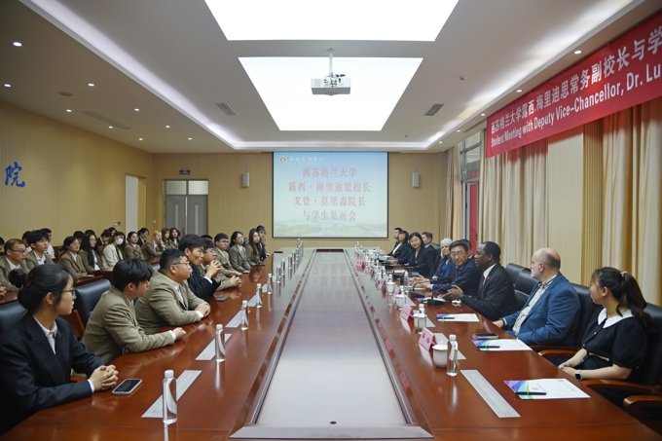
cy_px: 220
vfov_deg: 53.1
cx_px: 331
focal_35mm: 24
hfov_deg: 73.8
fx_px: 441
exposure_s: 1/25
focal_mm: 24
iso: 110
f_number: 4
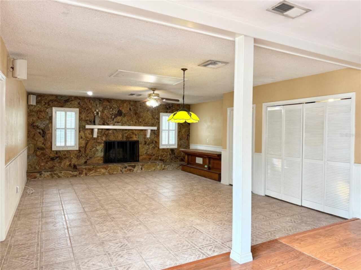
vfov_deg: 56.8
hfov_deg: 71.6
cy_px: 135
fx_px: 250
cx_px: 180
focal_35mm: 24
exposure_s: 1/60
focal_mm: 6.76
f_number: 1.78
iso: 160
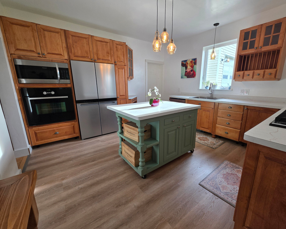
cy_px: 115
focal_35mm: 14
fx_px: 118
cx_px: 153
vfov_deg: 88.0
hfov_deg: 100.5
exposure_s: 1/120
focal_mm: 2.2
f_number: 1.9
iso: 80
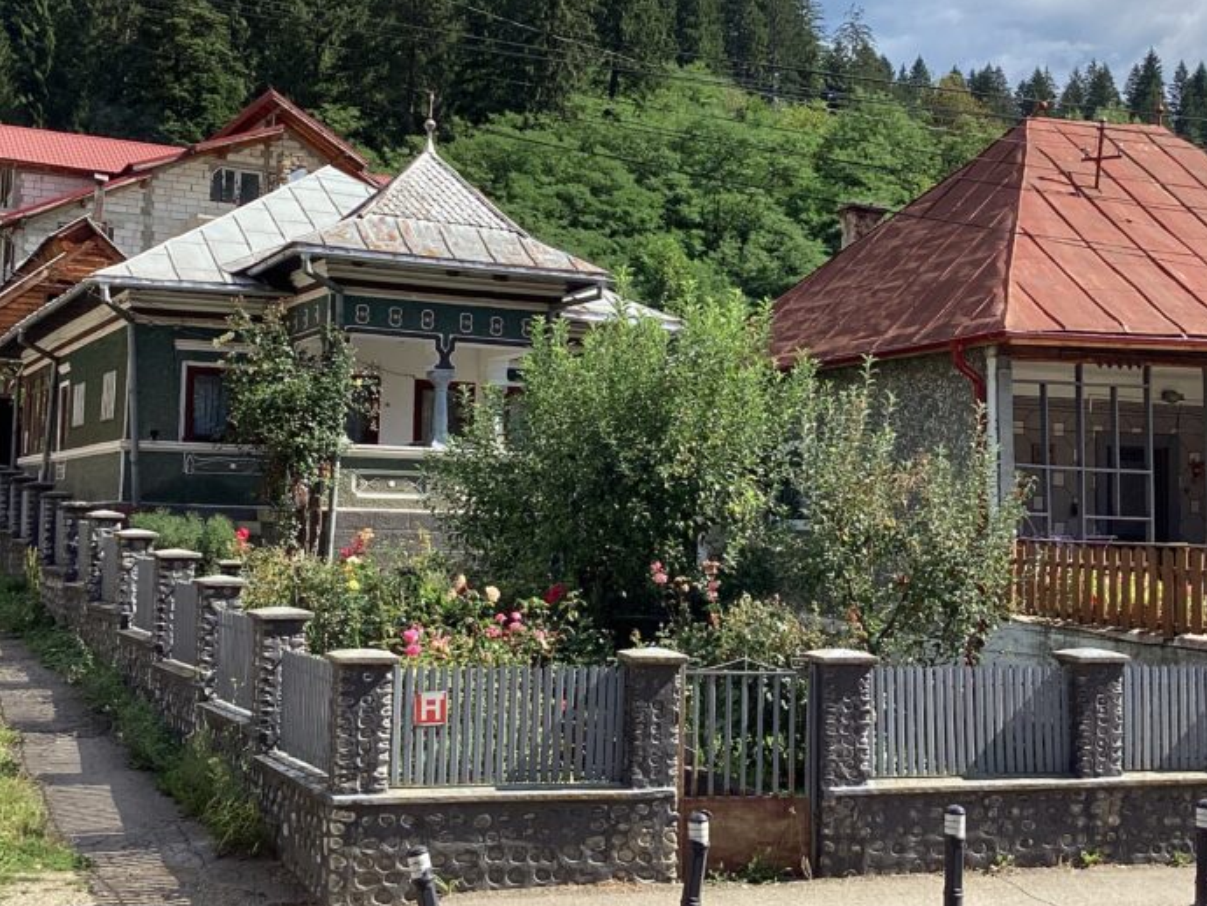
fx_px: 1604
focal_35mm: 46
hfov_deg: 41.2
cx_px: 642
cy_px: 408
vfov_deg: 31.5
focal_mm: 3.3
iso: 25
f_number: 2.4
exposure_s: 1/747
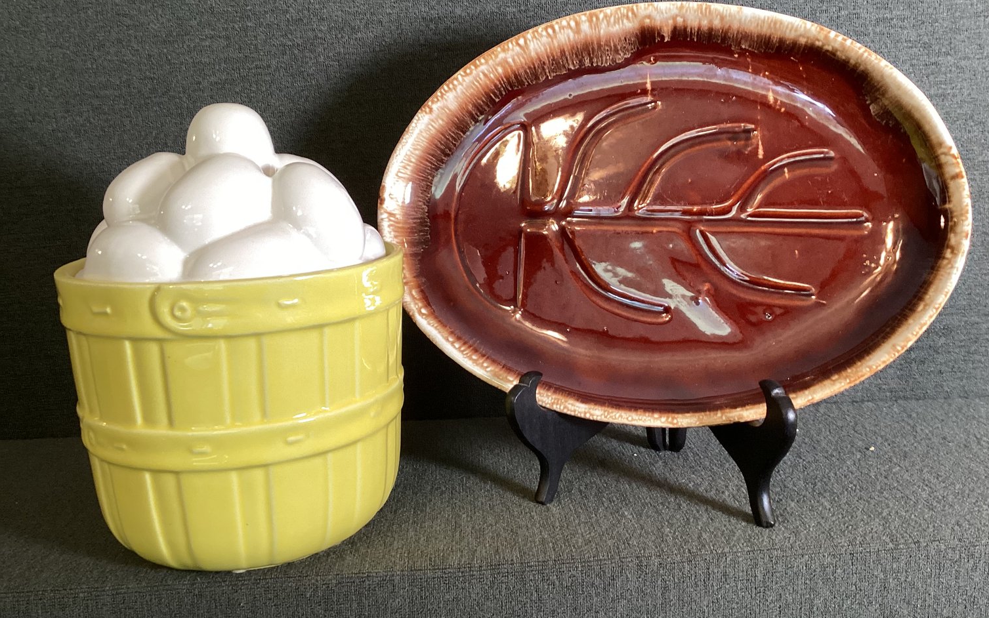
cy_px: 286
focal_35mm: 33
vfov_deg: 38.3
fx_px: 889
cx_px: 495
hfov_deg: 58.1
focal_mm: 3.3
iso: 160
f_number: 2.4
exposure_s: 1/60
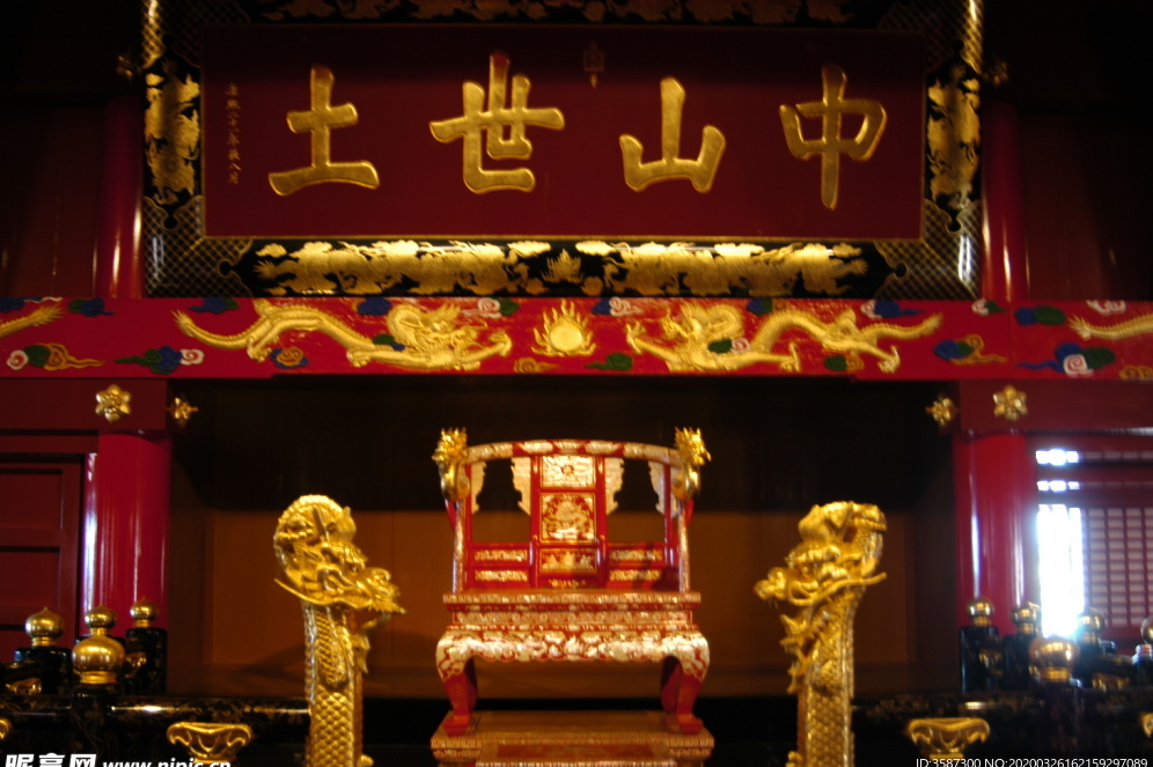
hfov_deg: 51.9
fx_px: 1184
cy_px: 393
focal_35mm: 37
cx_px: 579
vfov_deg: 35.9
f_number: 3.5
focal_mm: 24
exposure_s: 1/4
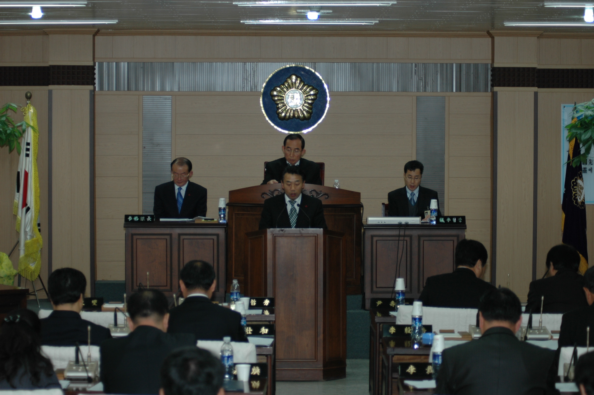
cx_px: 297
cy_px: 198
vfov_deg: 13.0
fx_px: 1730
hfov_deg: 19.5
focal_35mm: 105
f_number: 4.5
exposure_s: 1/60
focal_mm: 70
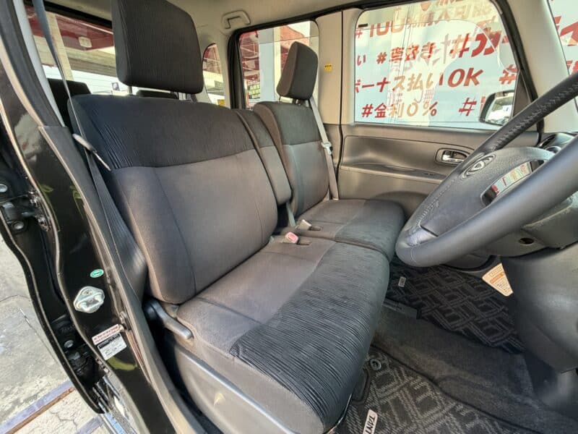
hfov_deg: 102.1
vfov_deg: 85.7
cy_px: 217
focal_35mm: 14
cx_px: 289
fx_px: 234
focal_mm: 2.22
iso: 250
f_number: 2.2
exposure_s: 1/121
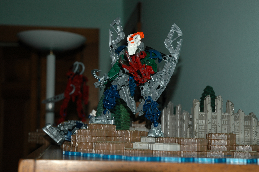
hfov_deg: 29.3
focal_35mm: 69
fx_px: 496
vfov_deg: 19.7
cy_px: 86
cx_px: 130
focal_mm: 46
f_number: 4.5
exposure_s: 1/60
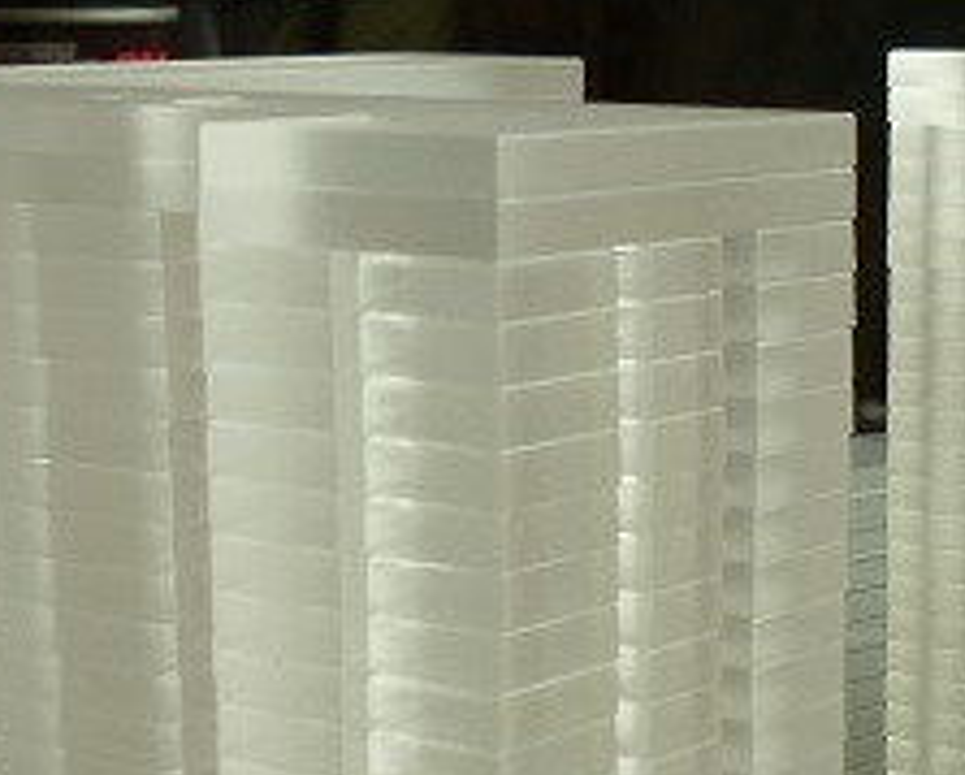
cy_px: 846
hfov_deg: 18.7
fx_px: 2888
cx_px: 831
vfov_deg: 14.9
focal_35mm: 101
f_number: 2.8
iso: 80
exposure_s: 1/125
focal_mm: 5.5
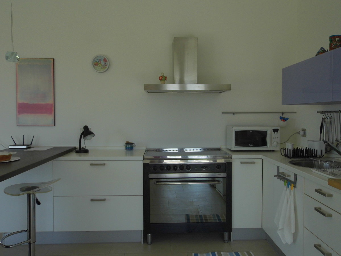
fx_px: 296
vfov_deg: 46.8
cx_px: 170
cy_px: 128
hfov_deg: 60.0
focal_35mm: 30
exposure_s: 1/200
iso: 100
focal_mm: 5.4
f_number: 3.1
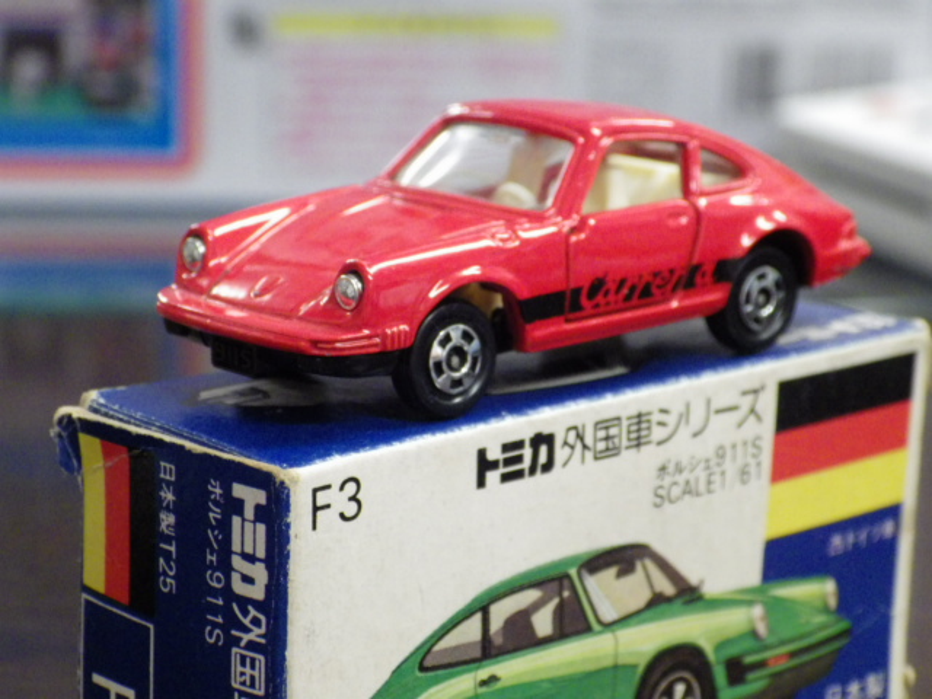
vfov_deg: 12.5
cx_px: 466
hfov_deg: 16.6
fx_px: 3204
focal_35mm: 119
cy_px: 350
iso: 1250
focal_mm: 21.3
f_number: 4.8
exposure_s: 1/30
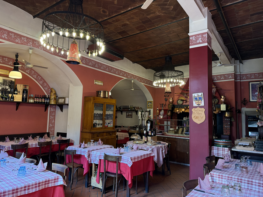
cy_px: 98
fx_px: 182
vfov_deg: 56.8
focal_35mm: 24
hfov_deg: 71.6
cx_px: 132
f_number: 1.78
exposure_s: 1/100
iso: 200
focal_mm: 6.76
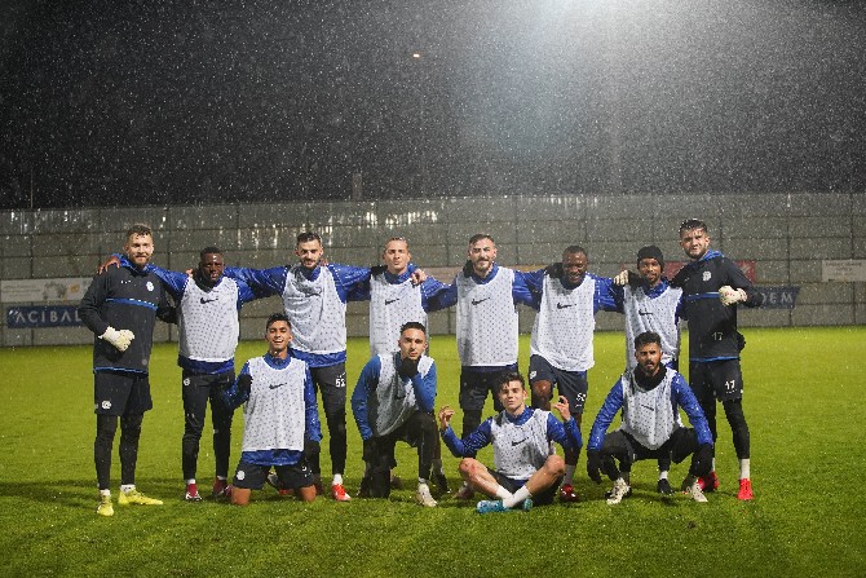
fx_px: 1684
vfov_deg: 19.5
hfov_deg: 28.8
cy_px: 289
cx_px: 433
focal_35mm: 70
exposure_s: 1/500
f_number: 3.5
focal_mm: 70
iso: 5000
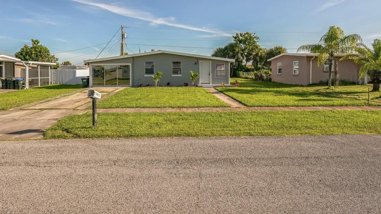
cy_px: 72
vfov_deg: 52.6
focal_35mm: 21
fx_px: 212
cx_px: 178
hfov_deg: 83.7
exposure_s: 1/1250
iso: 400
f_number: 8
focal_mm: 16
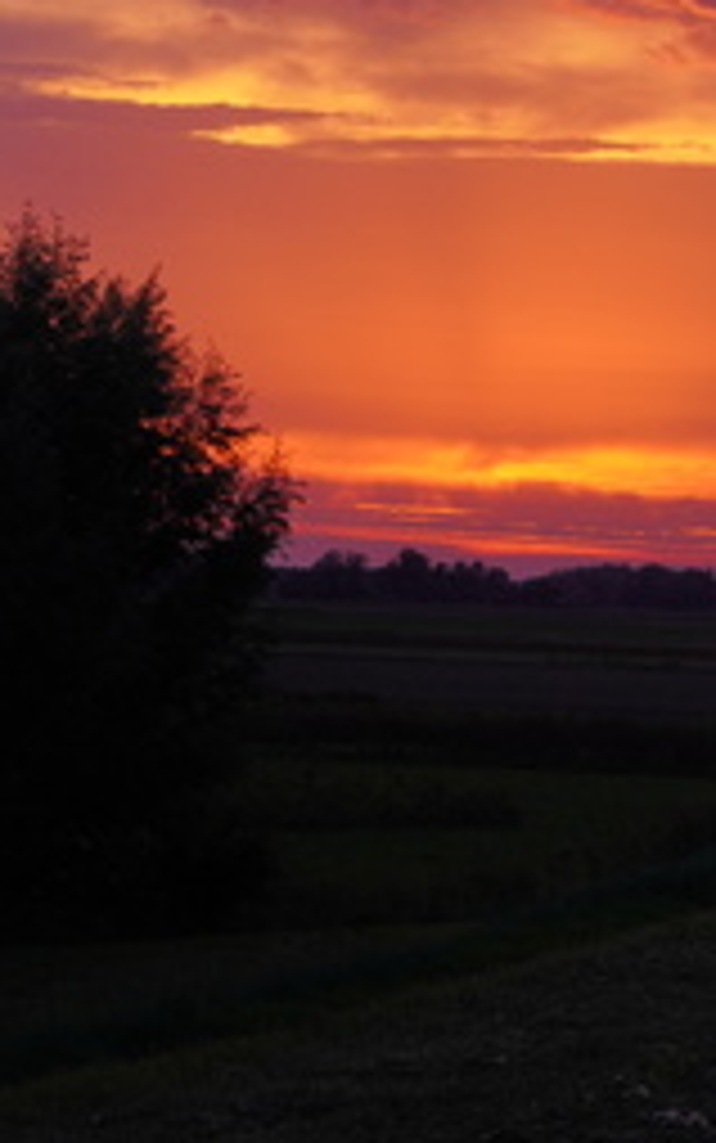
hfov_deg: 6.8
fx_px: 6050
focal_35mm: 194
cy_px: 538
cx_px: 311
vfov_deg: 10.8
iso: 320
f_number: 8
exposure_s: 1/125
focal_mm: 70
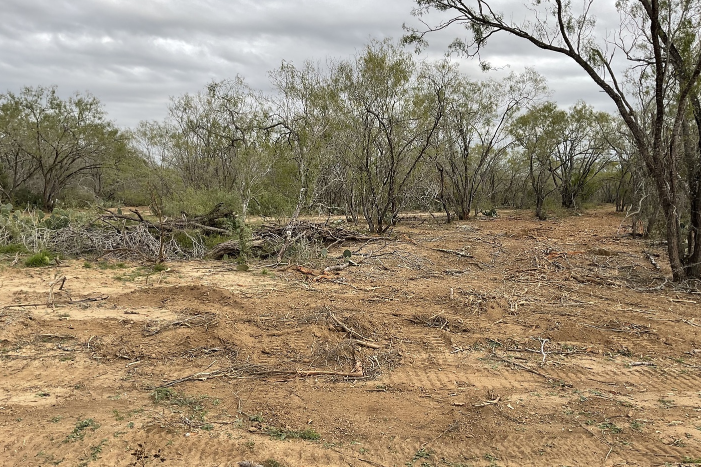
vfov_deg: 42.3
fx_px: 604
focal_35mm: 31
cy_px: 246
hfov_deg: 60.3
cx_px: 346
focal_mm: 3
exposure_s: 1/593
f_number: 1.8
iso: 16
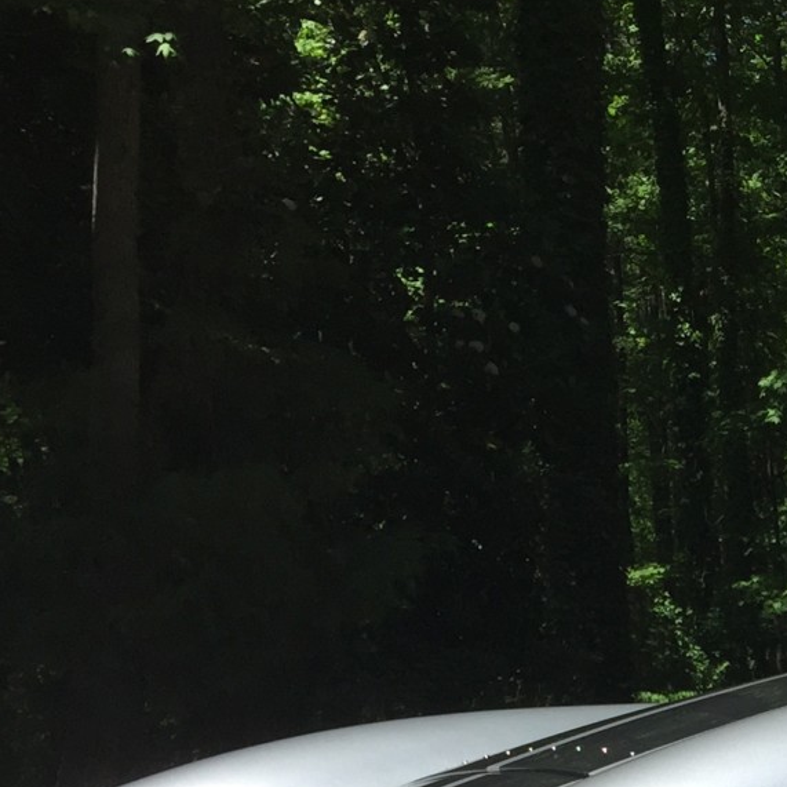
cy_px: 939
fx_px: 2366
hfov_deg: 16.7
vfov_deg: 18.0
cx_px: 1257
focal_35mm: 92
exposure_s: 1/1721
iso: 32
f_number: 2.2
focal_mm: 4.15
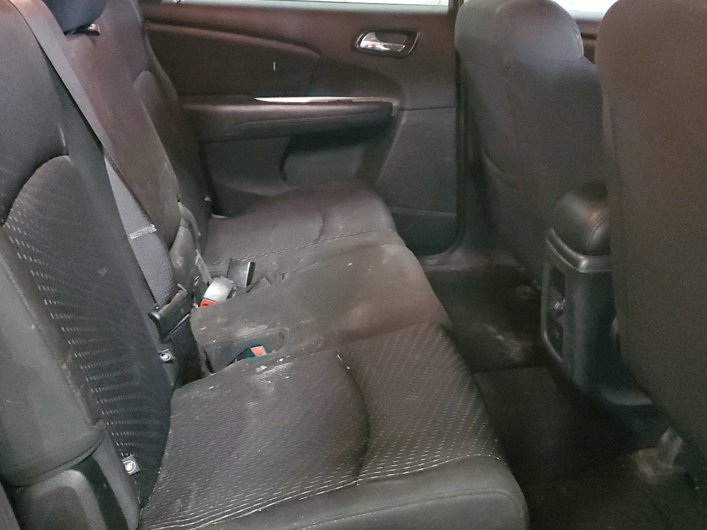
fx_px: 735
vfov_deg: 39.6
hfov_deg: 51.3
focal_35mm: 36
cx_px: 328
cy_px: 227
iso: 1020
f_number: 1.5
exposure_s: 1/12
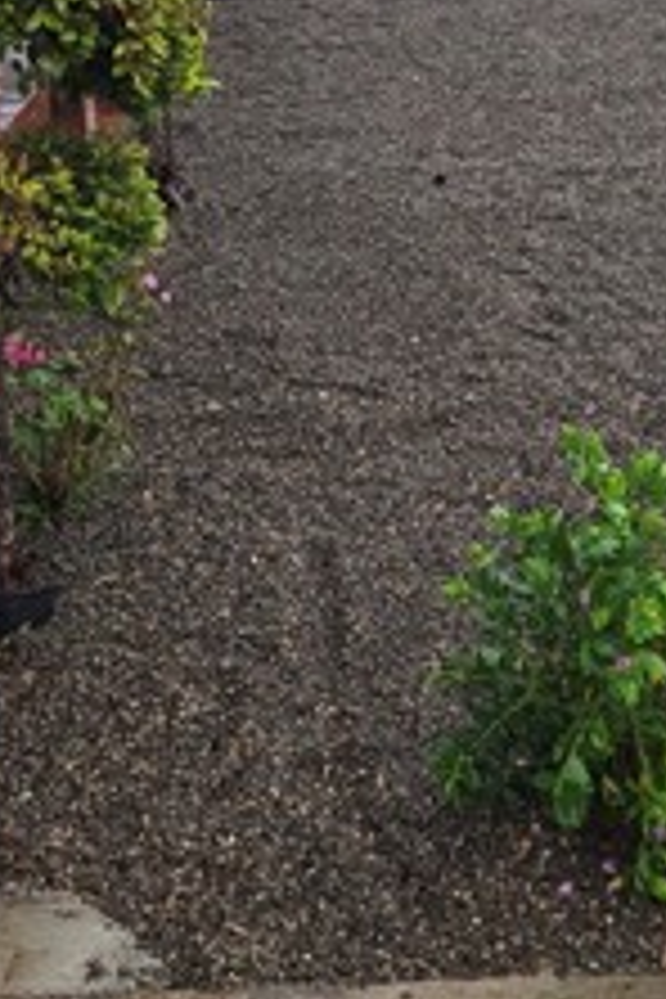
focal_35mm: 69
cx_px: 518
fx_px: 1915
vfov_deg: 27.8
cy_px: 36
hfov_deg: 19.6
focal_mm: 5.4
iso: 25
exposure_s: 1/349
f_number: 1.8
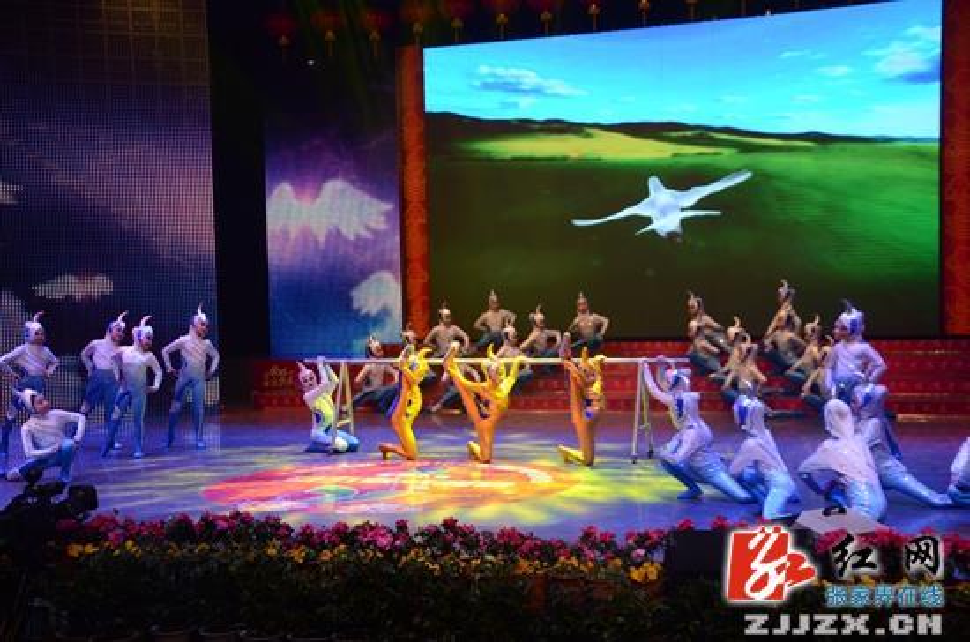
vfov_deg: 26.4
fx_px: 1371
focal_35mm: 51
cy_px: 321
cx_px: 485
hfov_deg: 39.0
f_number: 5.6
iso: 500
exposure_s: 1/125
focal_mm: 34
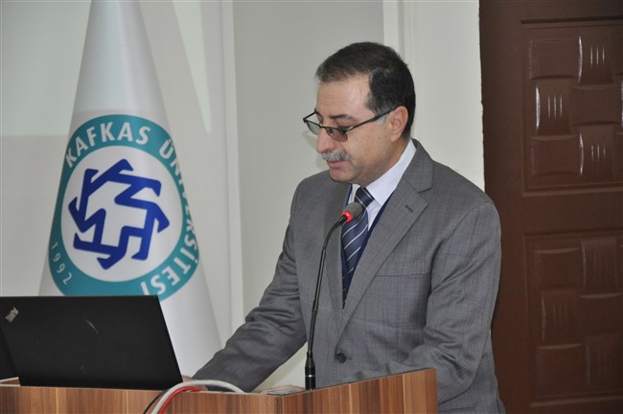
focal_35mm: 135
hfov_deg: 15.2
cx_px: 312
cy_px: 207
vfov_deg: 10.1
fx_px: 2334
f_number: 5.6
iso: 1250
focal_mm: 90
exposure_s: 1/60
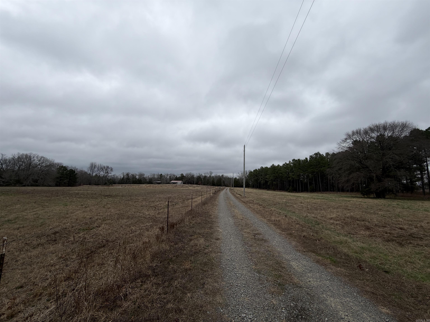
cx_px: 215
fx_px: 174
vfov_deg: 85.7
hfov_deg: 102.1
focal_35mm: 14
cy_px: 161
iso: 40
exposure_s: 1/751
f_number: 2.2
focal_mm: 2.22
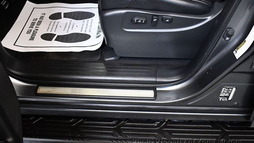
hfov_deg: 52.8
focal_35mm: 38
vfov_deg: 31.2
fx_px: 256
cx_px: 127
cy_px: 64
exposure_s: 1/125
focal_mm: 18
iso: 2800
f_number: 3.5
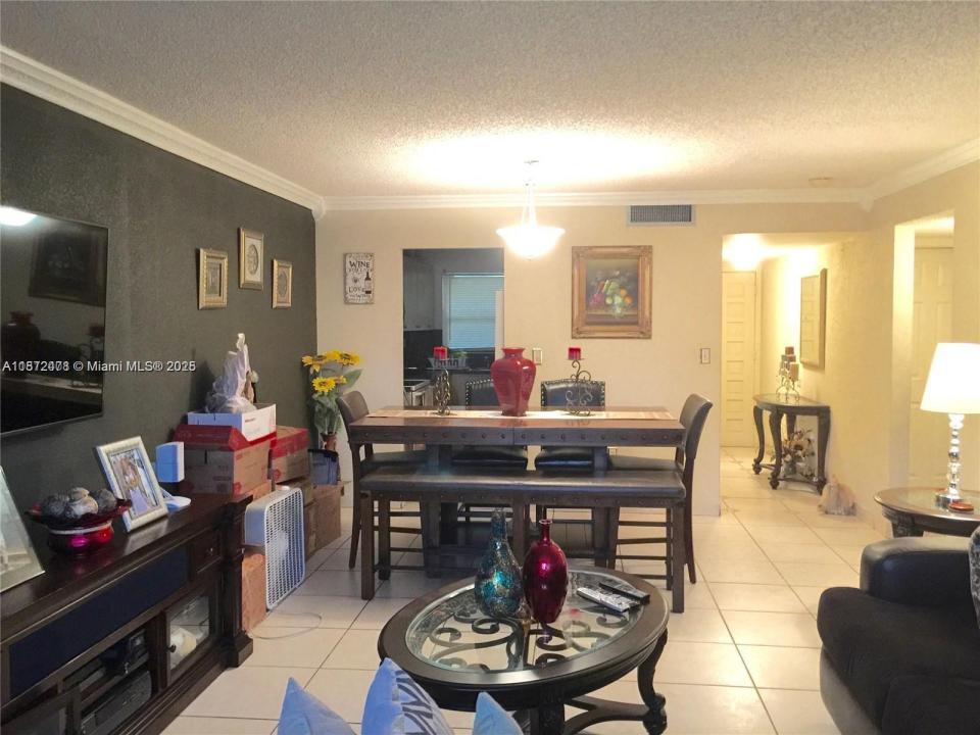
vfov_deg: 48.2
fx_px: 821
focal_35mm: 29
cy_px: 368
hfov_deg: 61.7
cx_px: 490
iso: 125
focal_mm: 4.15
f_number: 2.2
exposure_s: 1/10
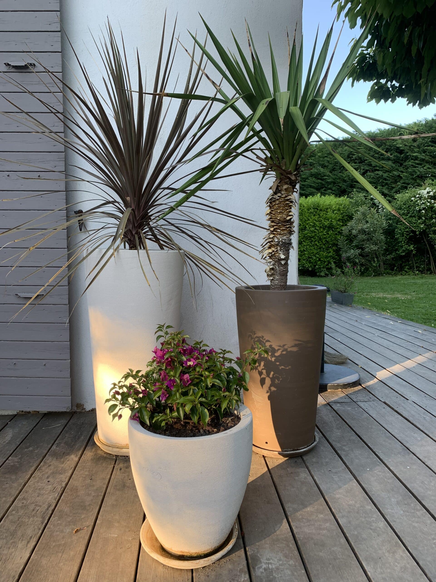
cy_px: 291
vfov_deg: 67.3
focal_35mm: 26
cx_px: 218
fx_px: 437
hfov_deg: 53.1
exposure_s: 1/122
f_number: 1.8
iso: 32
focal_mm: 4.25
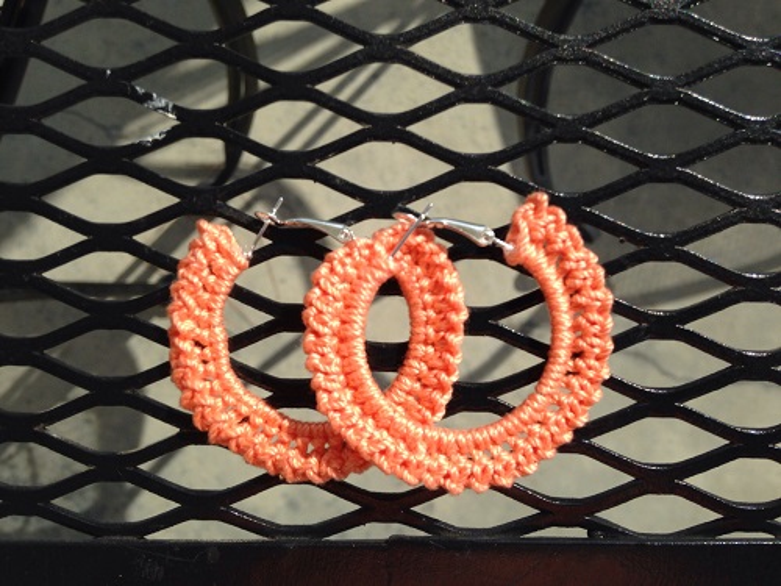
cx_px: 390
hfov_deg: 55.4
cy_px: 293
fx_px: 745
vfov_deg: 42.9
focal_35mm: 33
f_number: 2.4
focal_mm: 4.12
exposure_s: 1/2088
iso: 50
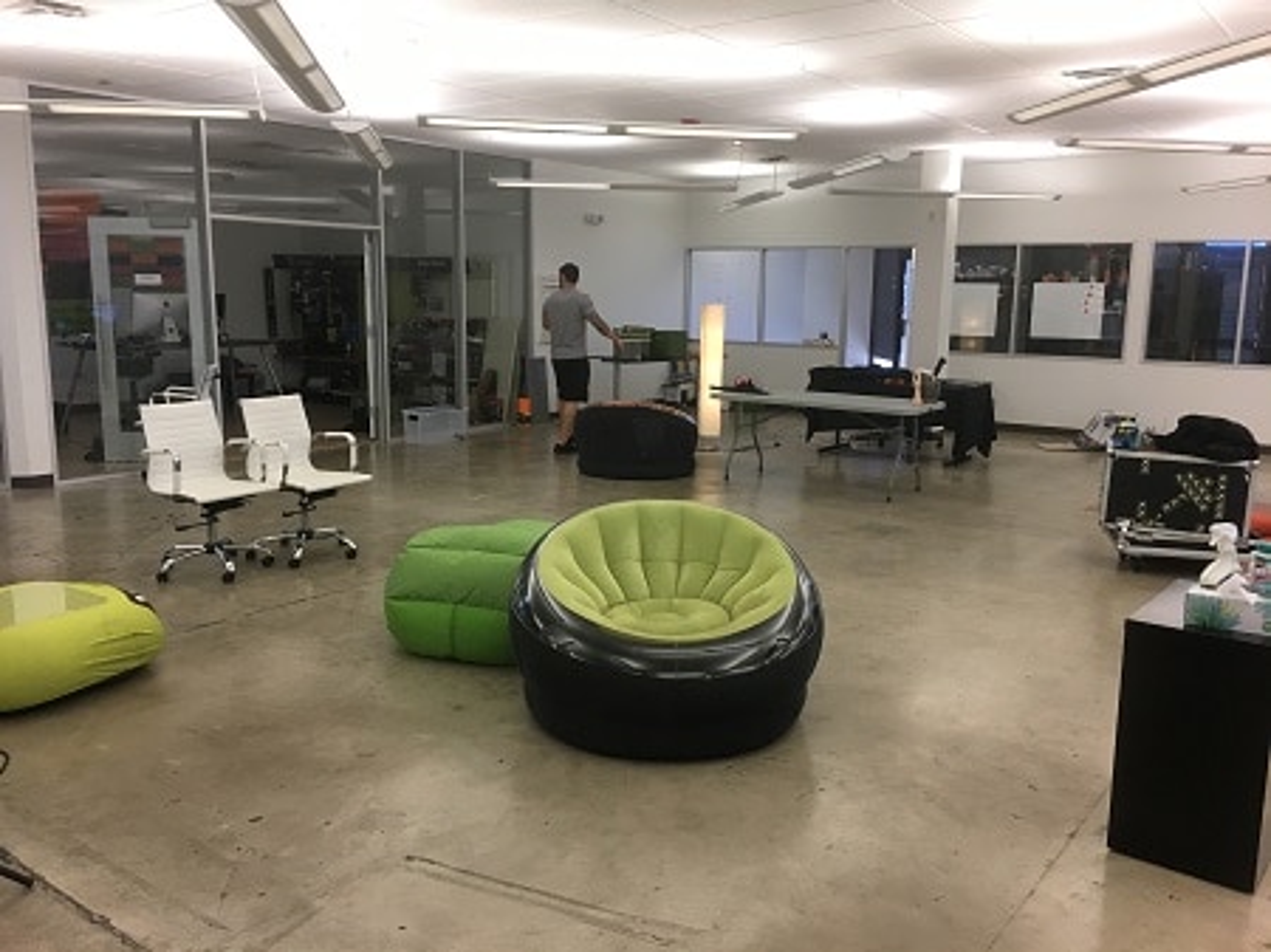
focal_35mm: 29
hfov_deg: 61.7
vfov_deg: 48.2
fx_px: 1064
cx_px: 636
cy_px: 476
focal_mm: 4.15
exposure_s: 1/30
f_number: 2.2
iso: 40
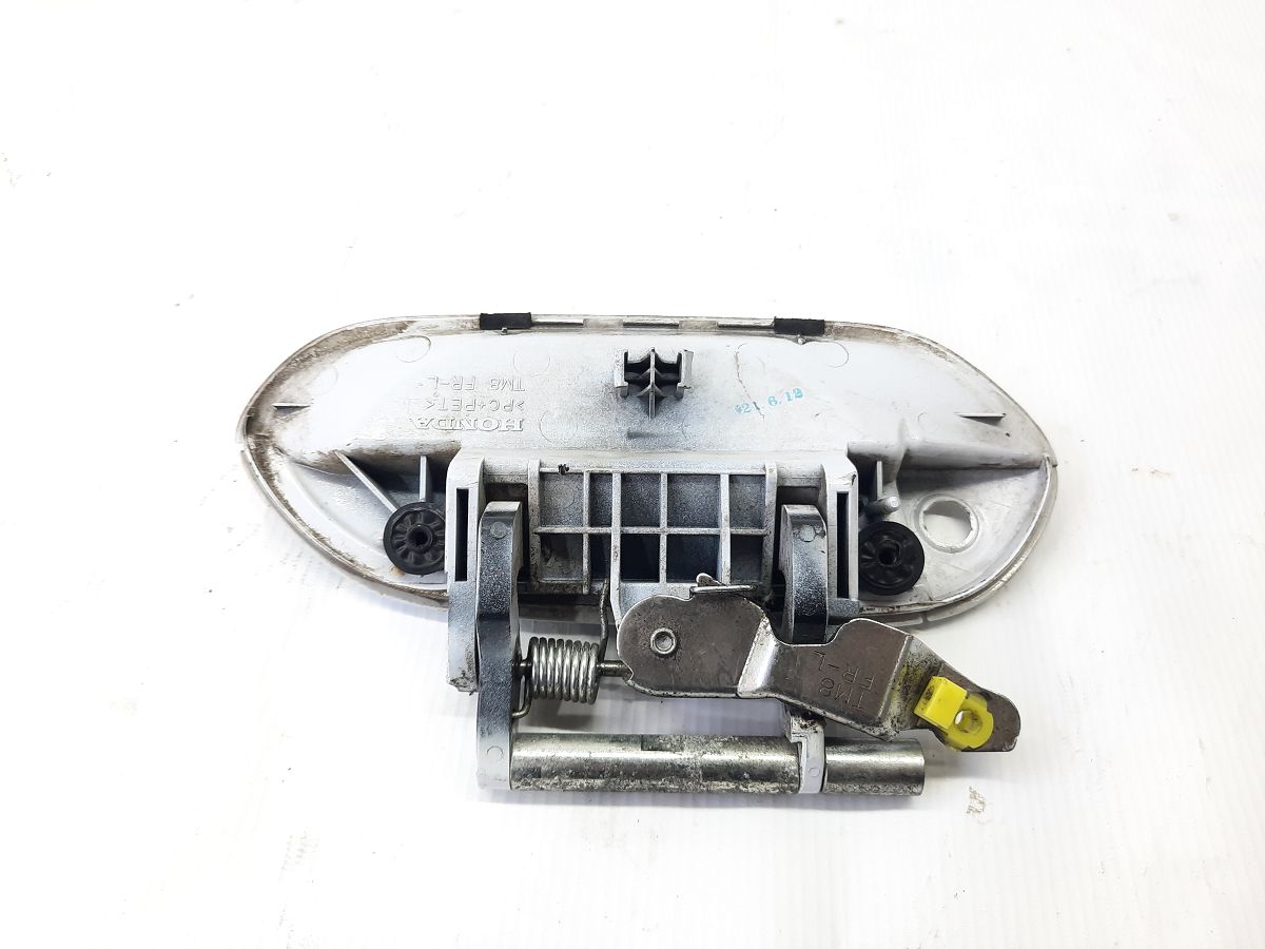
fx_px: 914
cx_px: 632
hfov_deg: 69.4
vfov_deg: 54.9
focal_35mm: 25
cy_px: 474
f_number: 2
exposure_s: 1/50
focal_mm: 4.6
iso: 80
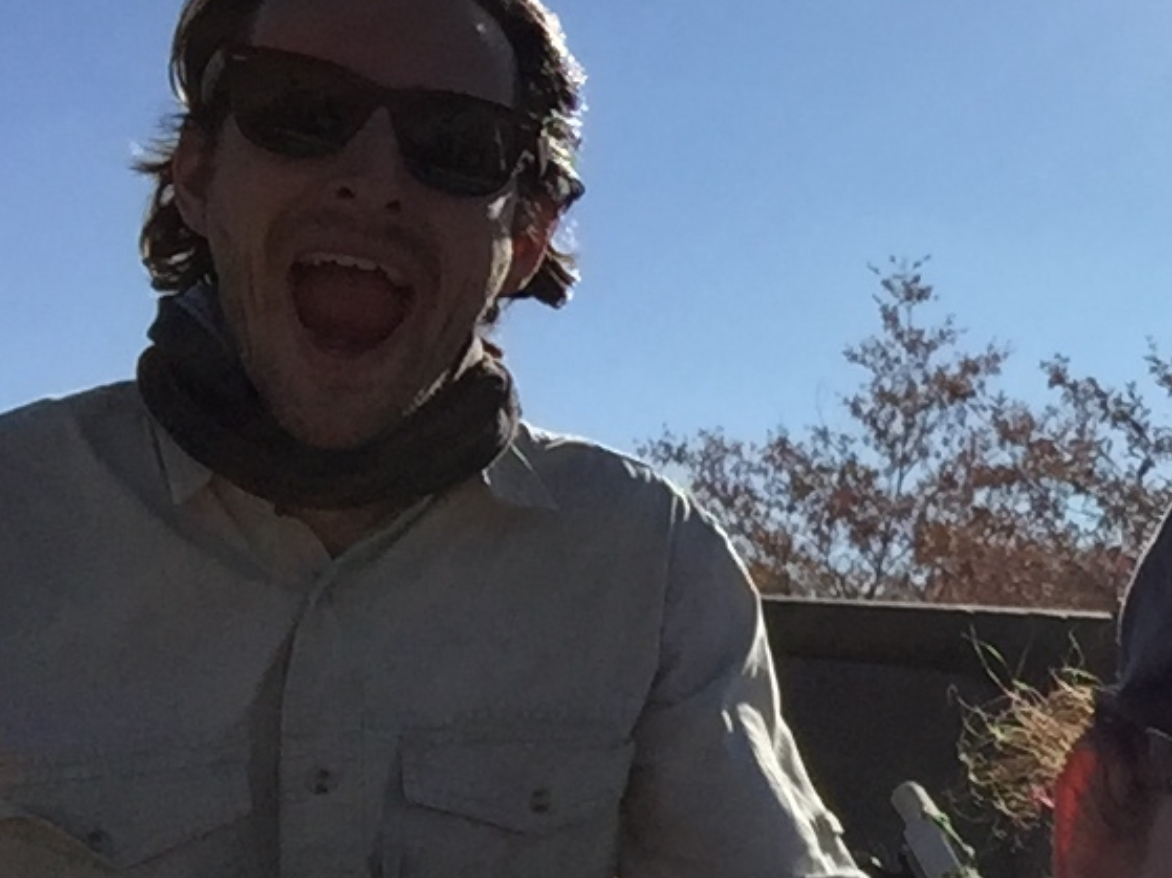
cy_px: 440
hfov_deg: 25.5
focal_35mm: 71
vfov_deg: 20.7
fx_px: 2403
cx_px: 1279
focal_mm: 2.65
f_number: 2.2
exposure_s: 1/2358
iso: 32
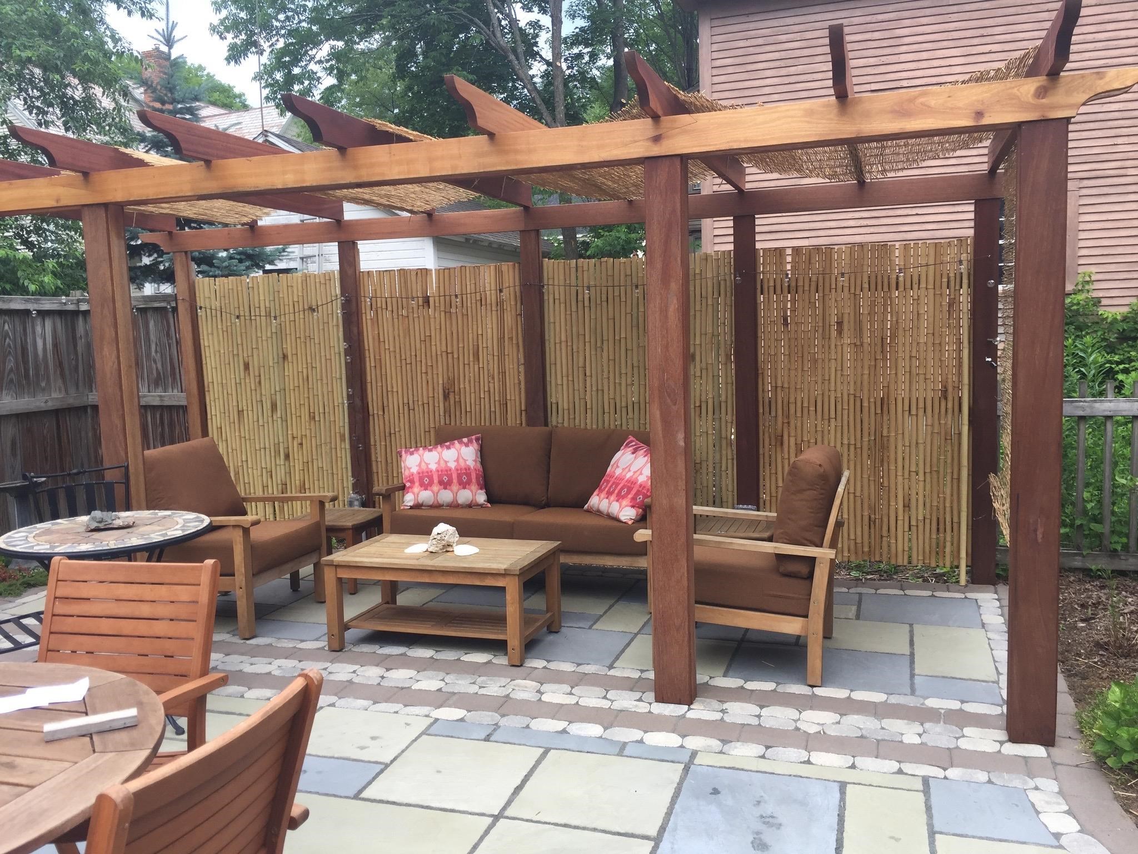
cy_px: 427
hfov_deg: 61.7
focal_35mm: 29
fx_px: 953
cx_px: 569
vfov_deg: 48.2
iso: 32
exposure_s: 1/199
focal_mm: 4.15
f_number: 2.2
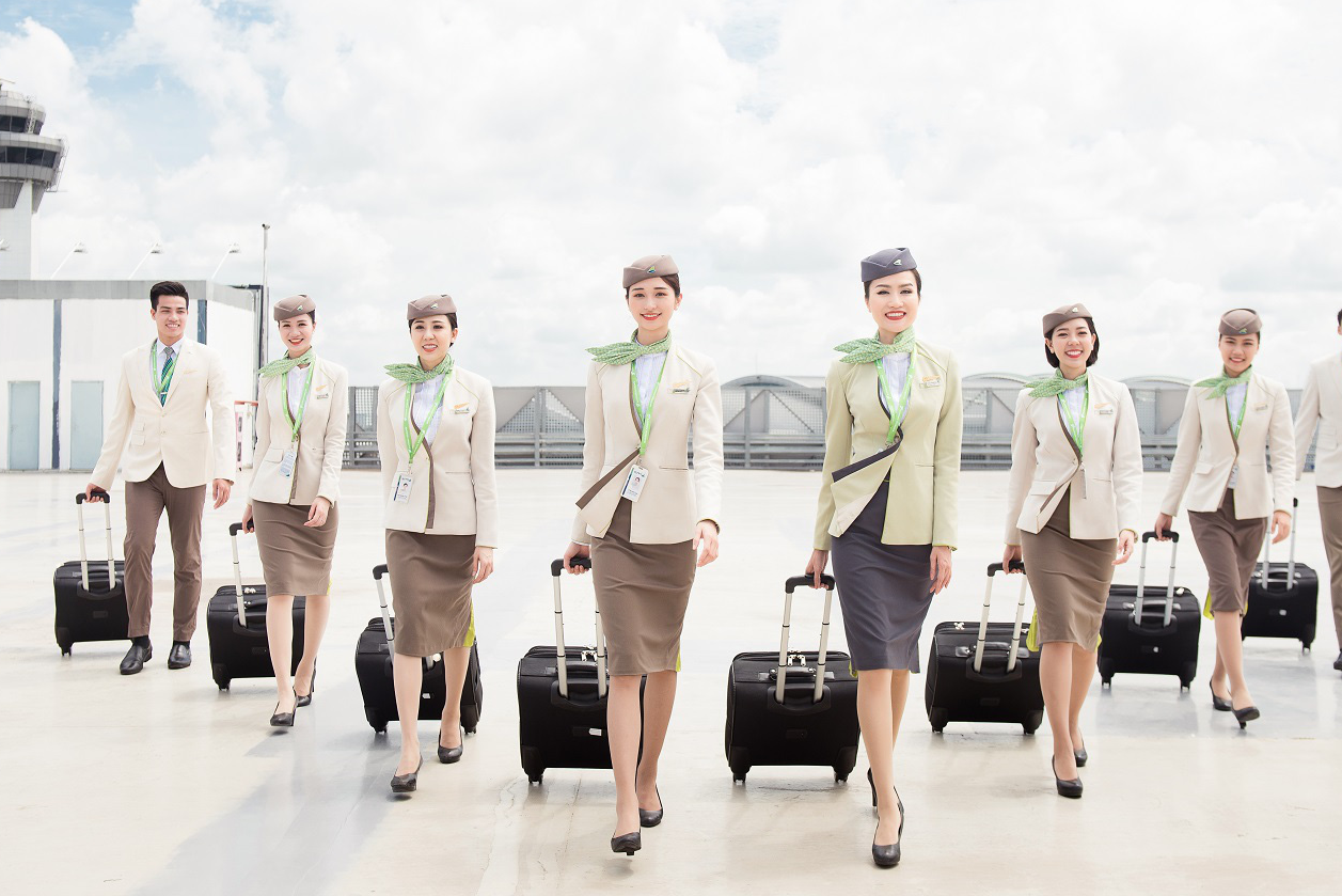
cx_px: 699
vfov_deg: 35.9
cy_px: 388
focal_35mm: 37
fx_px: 1380
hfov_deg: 51.9
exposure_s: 1/800
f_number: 4.5
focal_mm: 31
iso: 200
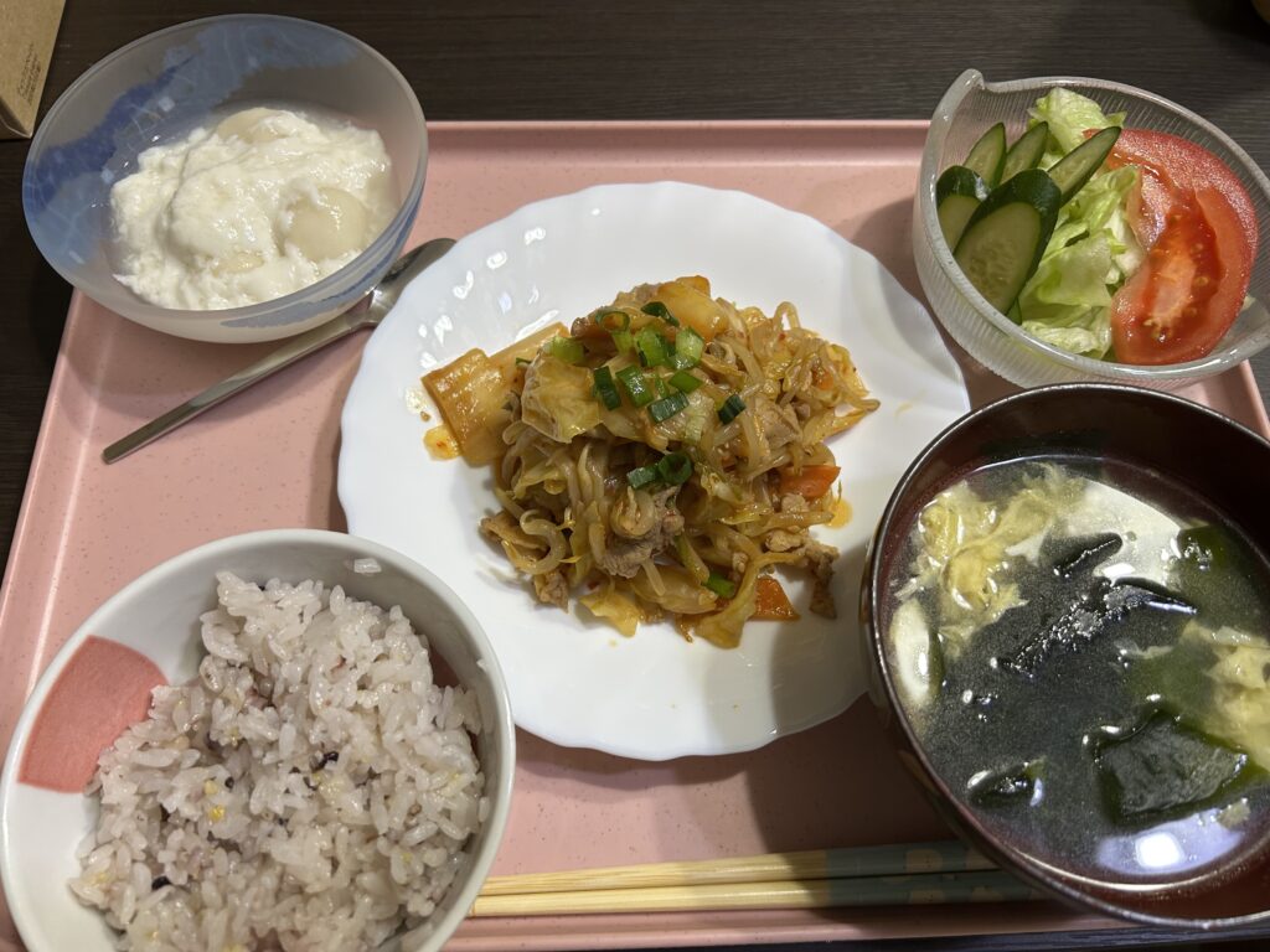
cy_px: 476
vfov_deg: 53.1
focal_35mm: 26
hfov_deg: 67.3
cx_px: 635
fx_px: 954
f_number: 1.5
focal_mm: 5.7
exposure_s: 1/67
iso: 125
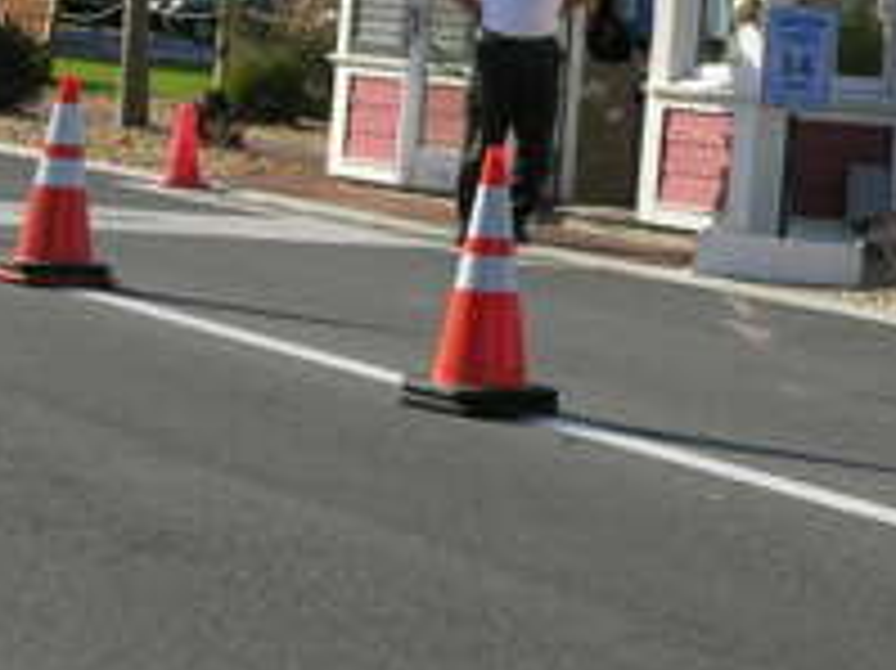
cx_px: 1083
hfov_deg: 13.3
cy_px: 103
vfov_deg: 10.3
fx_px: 3725
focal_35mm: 144
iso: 50
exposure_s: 1/180
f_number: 6.5
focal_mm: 10.7
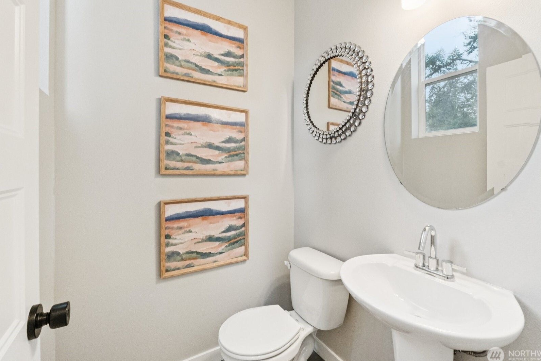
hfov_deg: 96.7
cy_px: 176
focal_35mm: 16
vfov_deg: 73.7
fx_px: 240
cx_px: 281
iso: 1250
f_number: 9
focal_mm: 10
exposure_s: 1/30
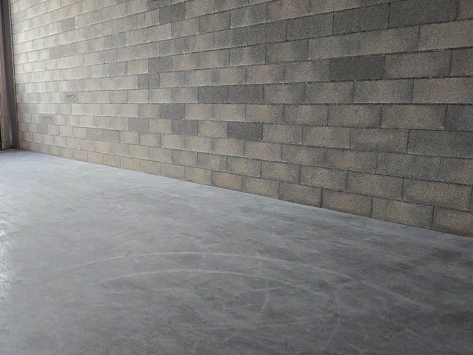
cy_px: 200
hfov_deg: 49.2
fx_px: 465
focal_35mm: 34
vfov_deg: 41.7
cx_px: 63
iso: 200
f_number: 2.2
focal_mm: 2.2
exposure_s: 1/50
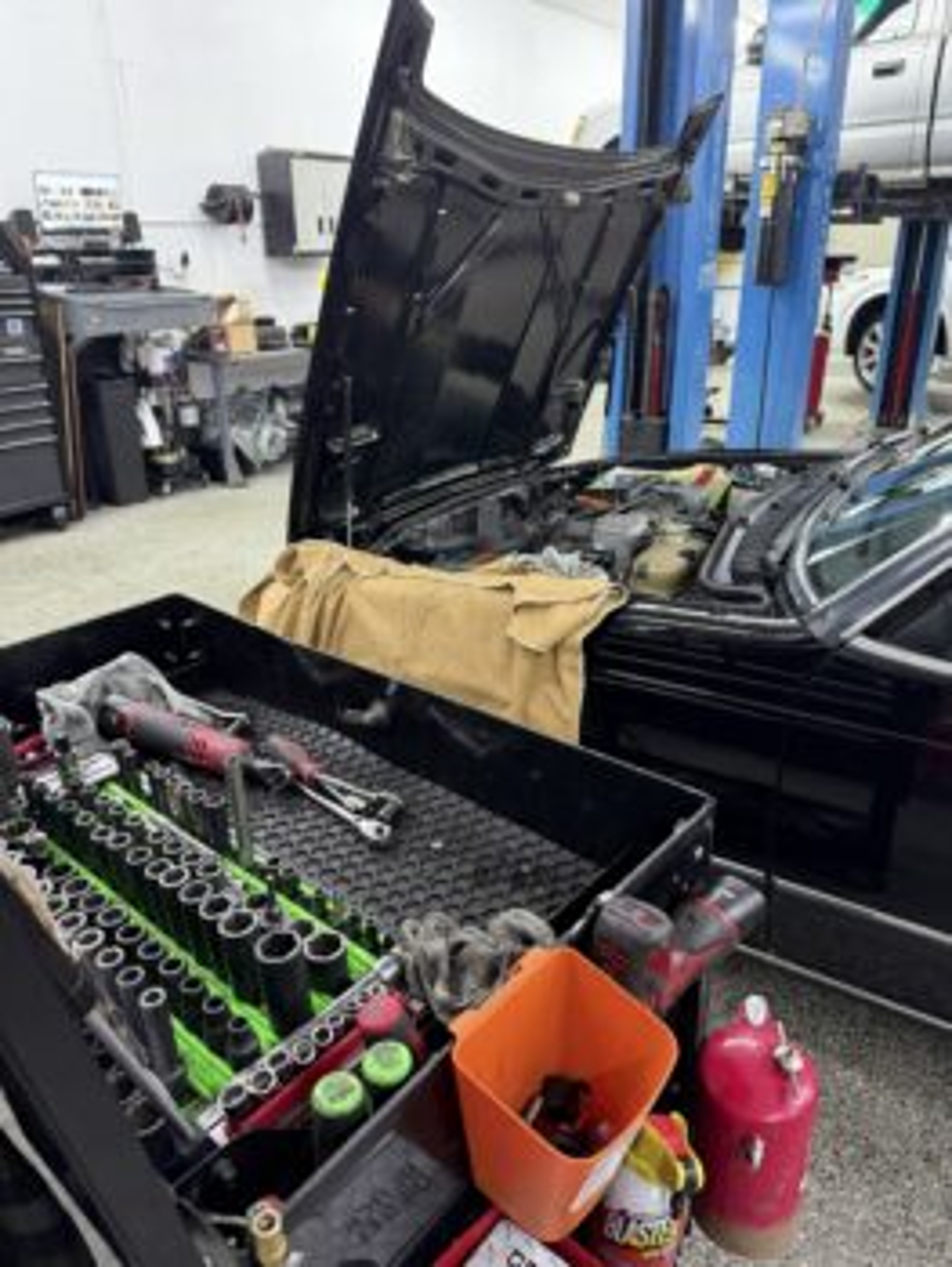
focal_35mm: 24
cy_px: 634
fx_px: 879
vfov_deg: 71.6
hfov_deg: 56.9
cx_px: 476
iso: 500
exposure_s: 1/60
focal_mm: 6.76
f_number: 1.78
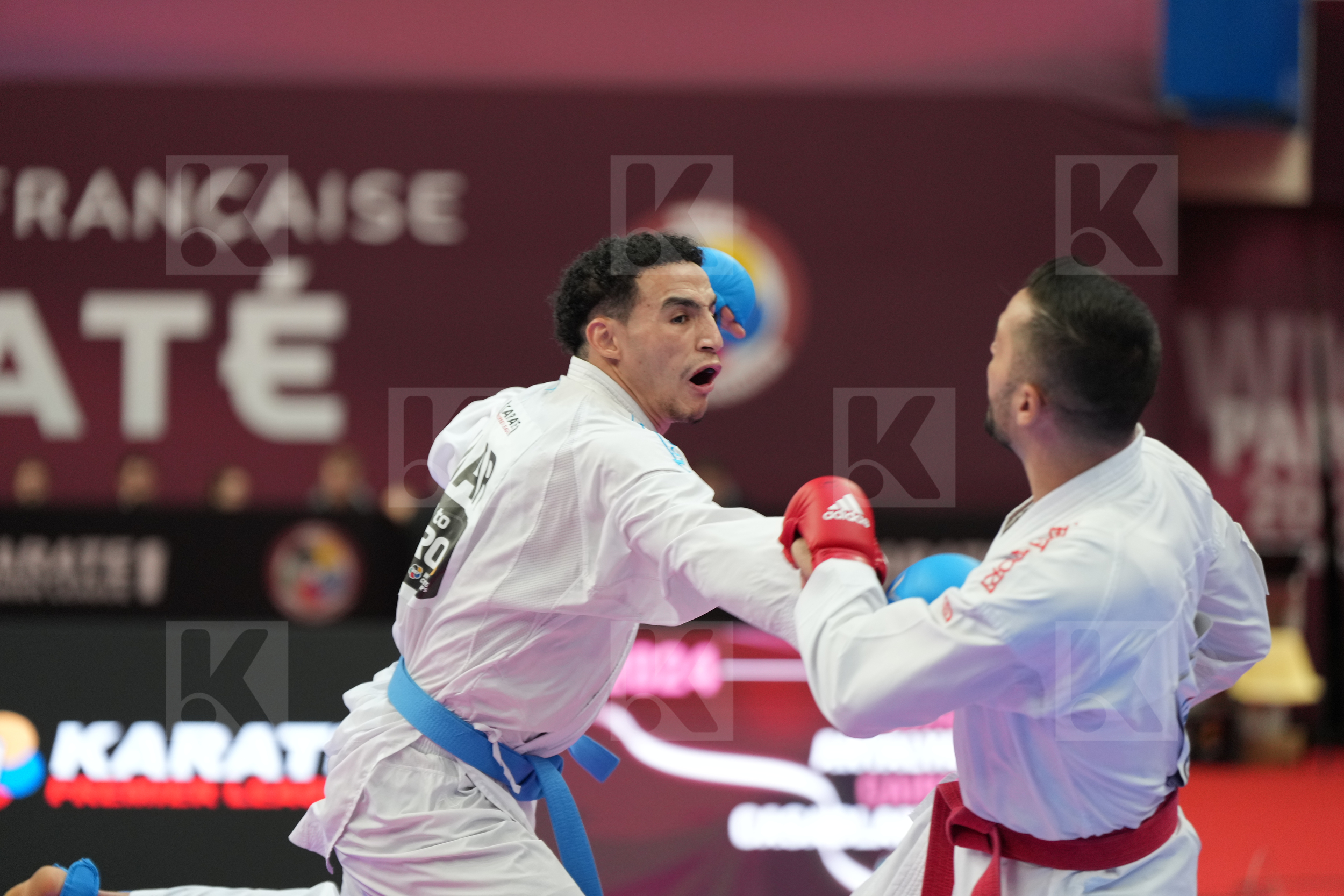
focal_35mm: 140
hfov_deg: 14.7
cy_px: 448
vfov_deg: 9.8
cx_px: 672
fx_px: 5226
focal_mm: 140
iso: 2000
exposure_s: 1/1000
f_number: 2.8
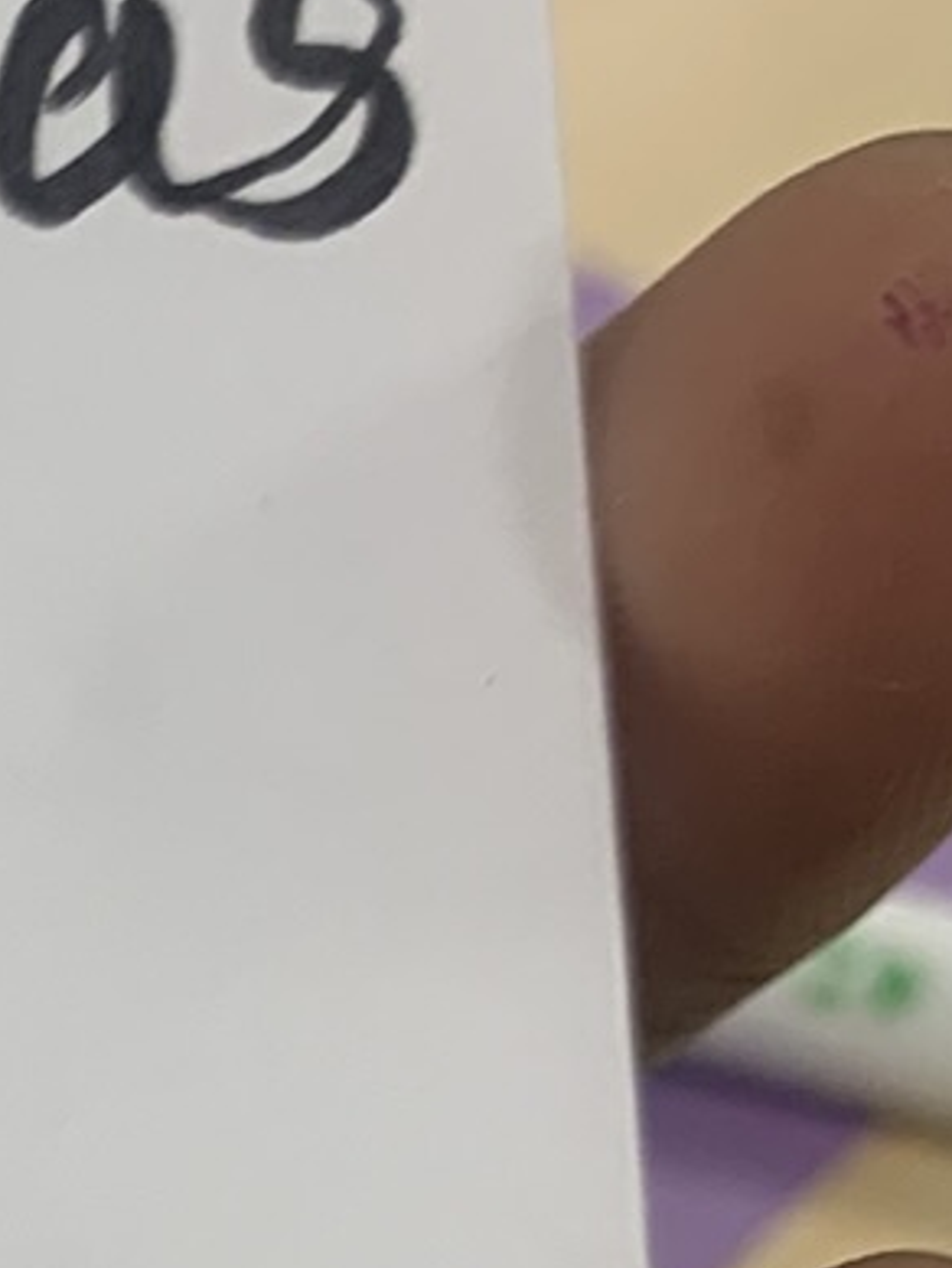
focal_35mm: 137
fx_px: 5021
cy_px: 2047
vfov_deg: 13.4
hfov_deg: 9.7
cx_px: -1219
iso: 64
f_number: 1.8
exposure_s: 1/120
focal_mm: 4.25
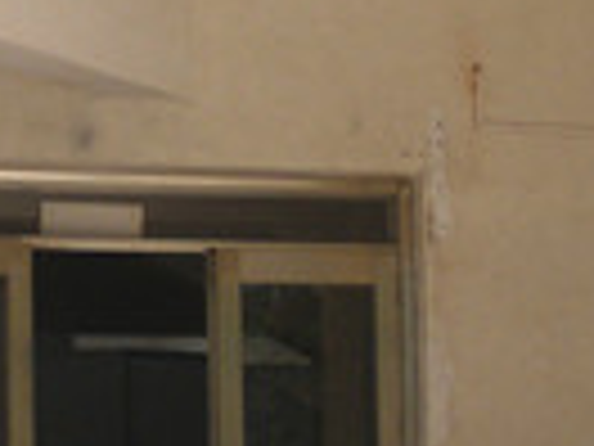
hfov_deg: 10.5
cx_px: 94
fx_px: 3209
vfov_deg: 7.9
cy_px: 131
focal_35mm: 187
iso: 80
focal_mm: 6.3
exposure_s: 1/100
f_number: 3.5
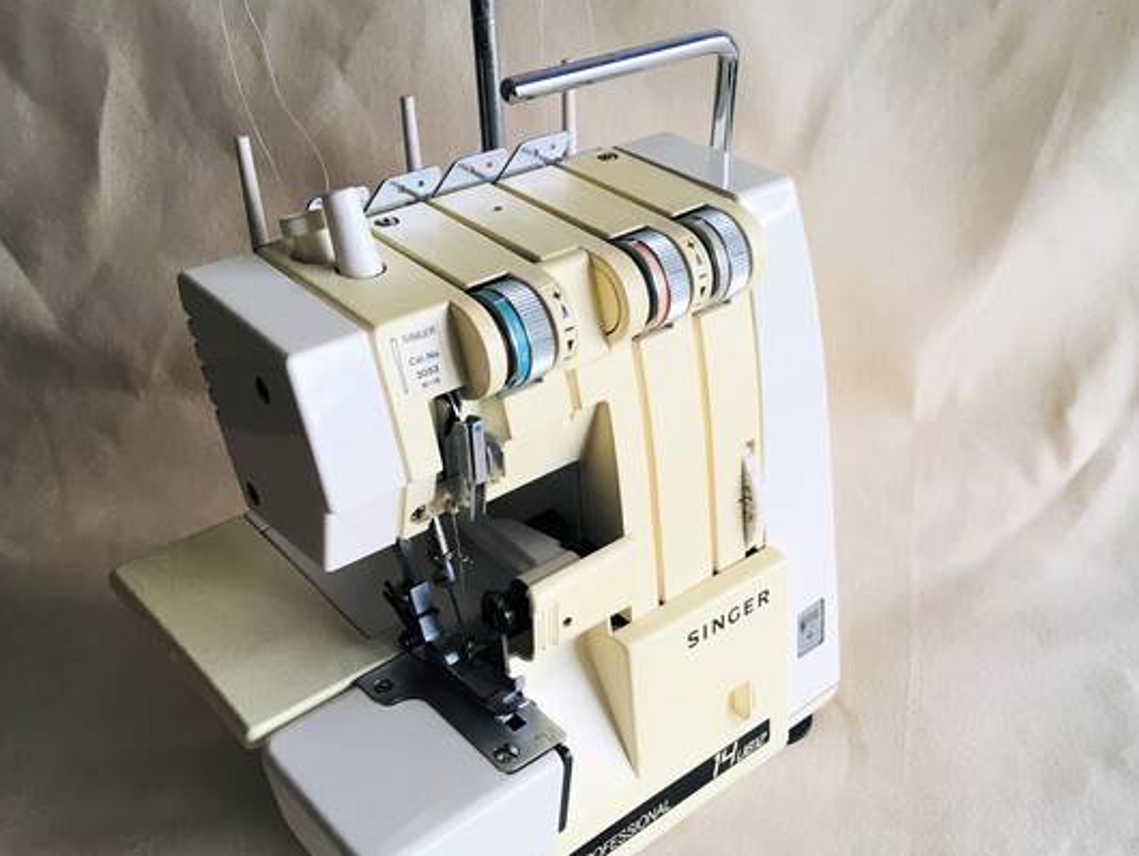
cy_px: 490
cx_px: 597
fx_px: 1152
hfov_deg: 52.6
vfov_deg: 40.6
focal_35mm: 35
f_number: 2.2
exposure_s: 1/30
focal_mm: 4.15
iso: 25
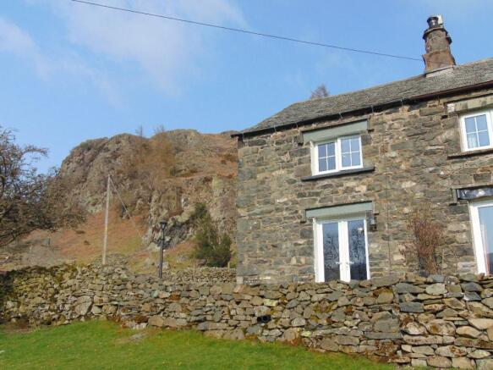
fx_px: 498
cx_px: 246
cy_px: 185
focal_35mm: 35
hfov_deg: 52.6
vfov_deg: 40.7
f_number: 3.2
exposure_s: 1/1000
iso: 80
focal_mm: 6.3
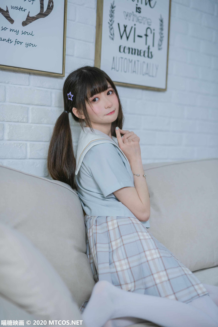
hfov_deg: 27.0
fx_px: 454
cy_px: 164
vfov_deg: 39.6
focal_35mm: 50
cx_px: 109
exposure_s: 1/250
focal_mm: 50
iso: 80
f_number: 1.8
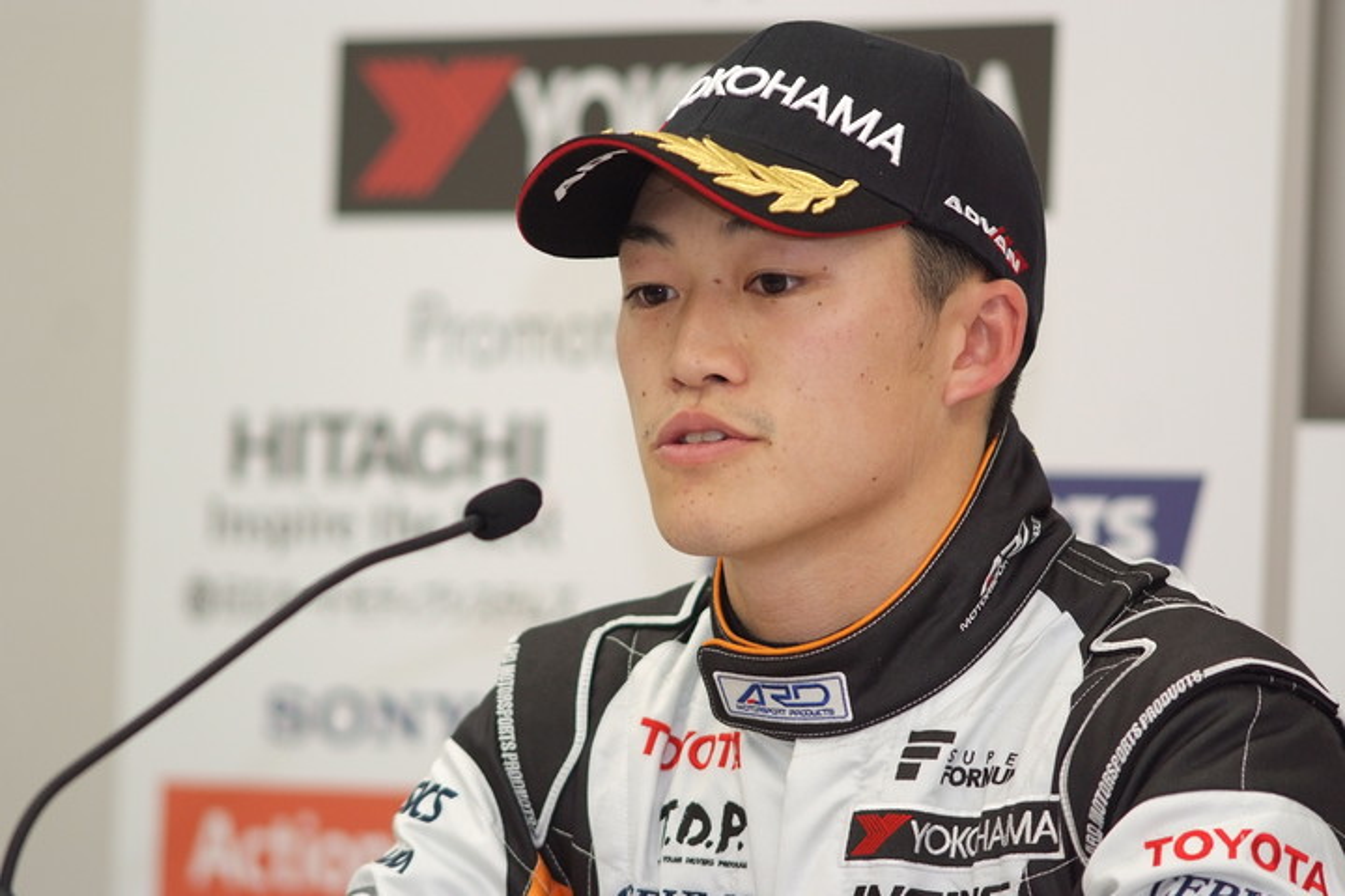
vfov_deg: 5.1
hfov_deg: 7.6
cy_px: 448
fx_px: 10087
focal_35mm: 270
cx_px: 672
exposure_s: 1/250
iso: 800
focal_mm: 180
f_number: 2.8
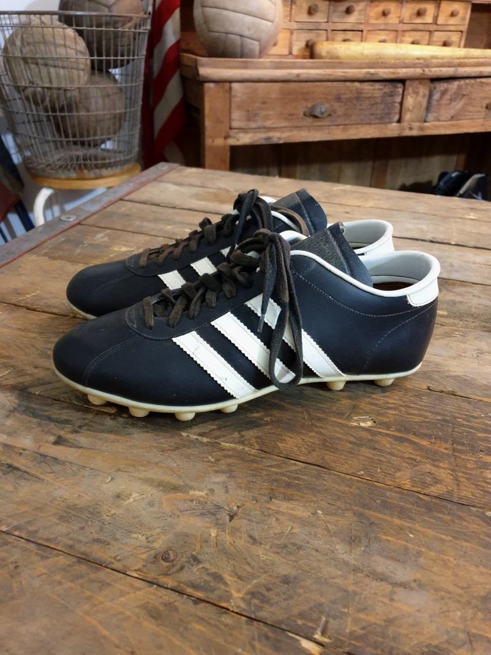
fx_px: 492
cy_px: 328
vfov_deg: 67.3
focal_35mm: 26
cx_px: 246
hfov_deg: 53.1
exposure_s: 1/14
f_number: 1.5
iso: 250
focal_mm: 4.3
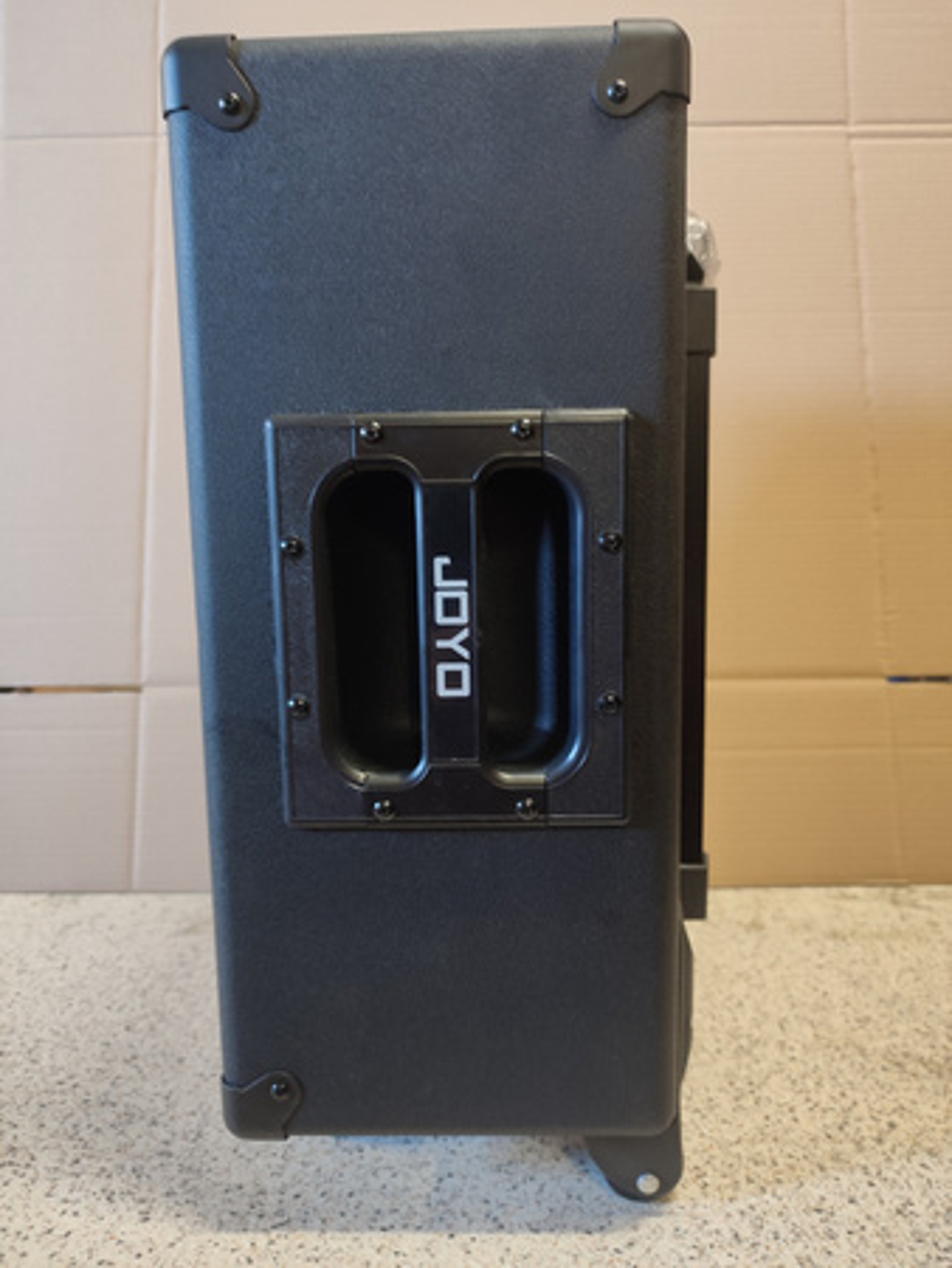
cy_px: 634
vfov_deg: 71.6
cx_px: 476
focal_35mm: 24
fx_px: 879
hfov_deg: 56.9
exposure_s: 1/20
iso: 709
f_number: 1.89
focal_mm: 5.89
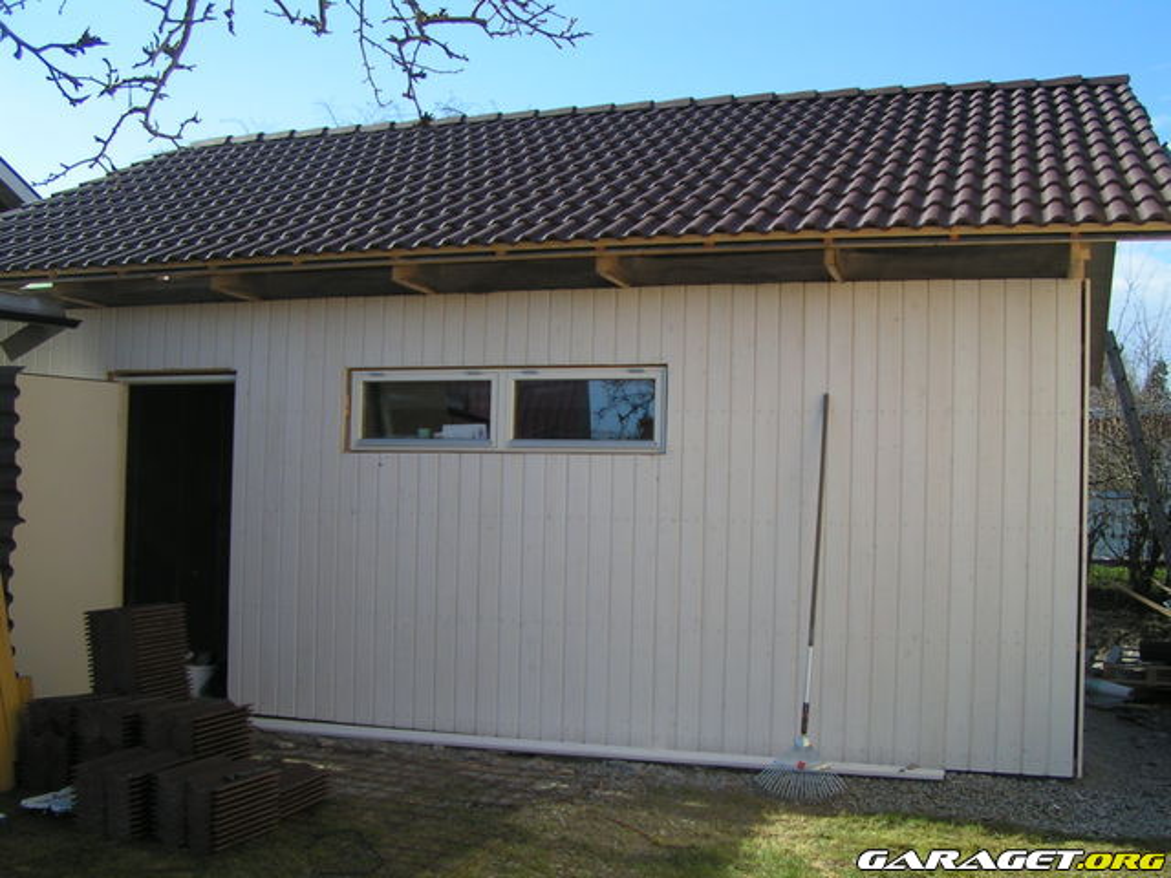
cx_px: 586
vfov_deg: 37.7
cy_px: 439
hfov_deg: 49.0
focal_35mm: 38
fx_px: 1285
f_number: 2.8
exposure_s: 1/800
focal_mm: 5.8
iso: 50
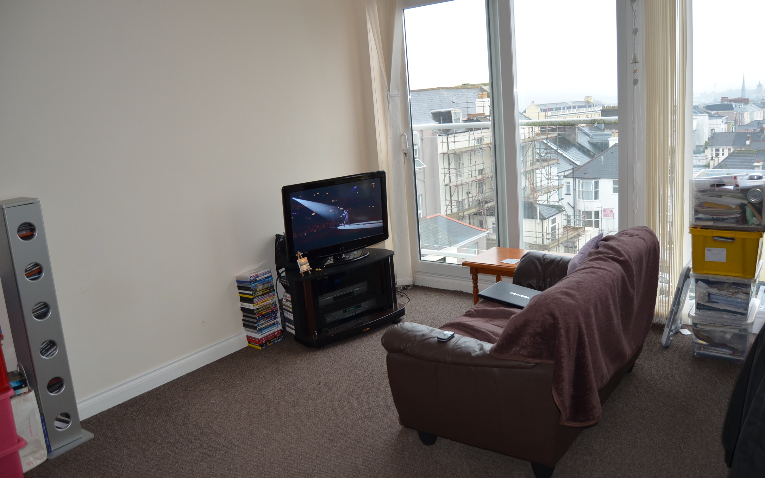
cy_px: 226
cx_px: 384
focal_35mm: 28
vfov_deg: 44.5
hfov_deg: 66.5
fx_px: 584
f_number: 3.5
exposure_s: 1/125
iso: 400
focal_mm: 18
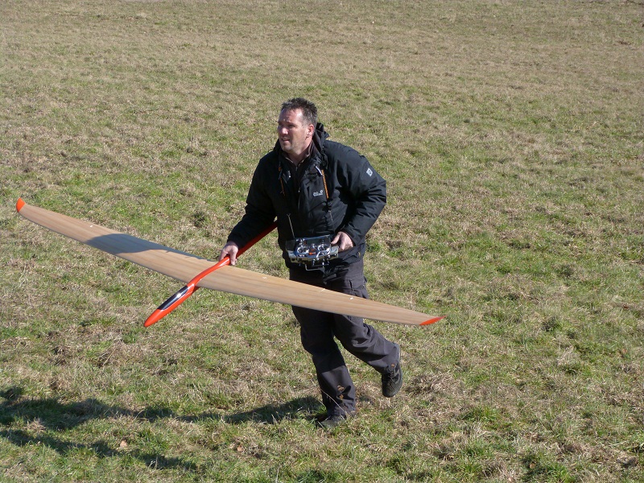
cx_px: 322
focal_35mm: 128
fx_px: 2381
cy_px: 242
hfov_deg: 15.4
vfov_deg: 11.6
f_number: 3.6
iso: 100
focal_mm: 23.1
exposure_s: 1/1000
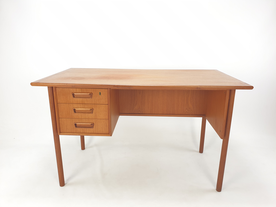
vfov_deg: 53.1
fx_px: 207
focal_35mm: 26
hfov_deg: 67.3
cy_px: 104
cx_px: 138
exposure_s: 1/50
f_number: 2.4
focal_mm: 4.3
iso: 64
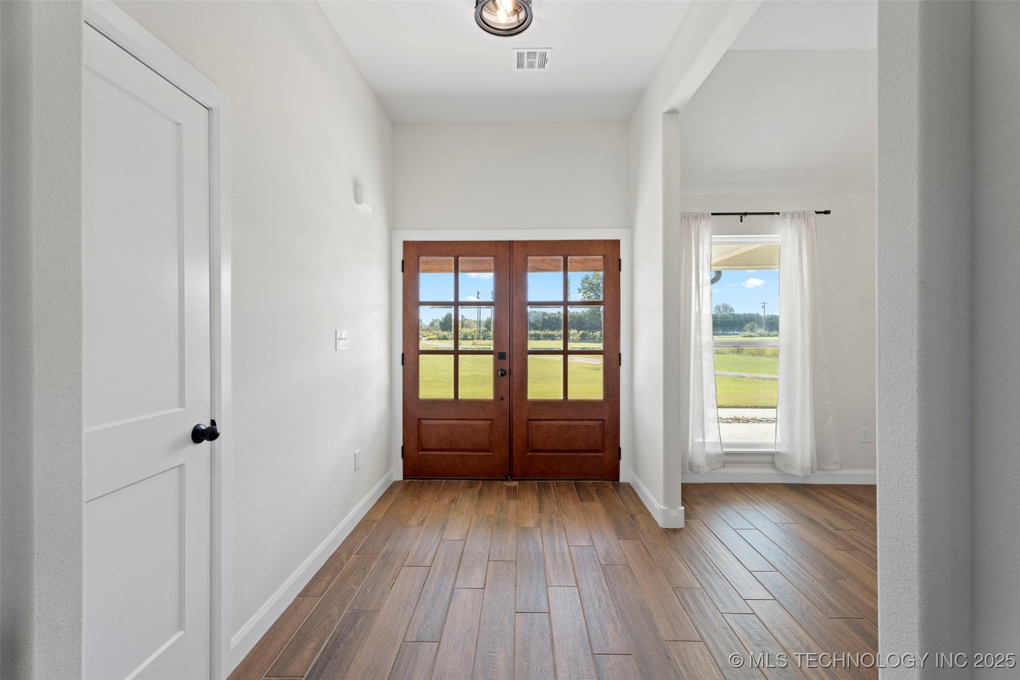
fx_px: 453
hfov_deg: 96.7
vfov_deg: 73.7
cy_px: 340
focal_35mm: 16
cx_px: 510
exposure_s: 1/13
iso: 200
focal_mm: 16
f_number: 9
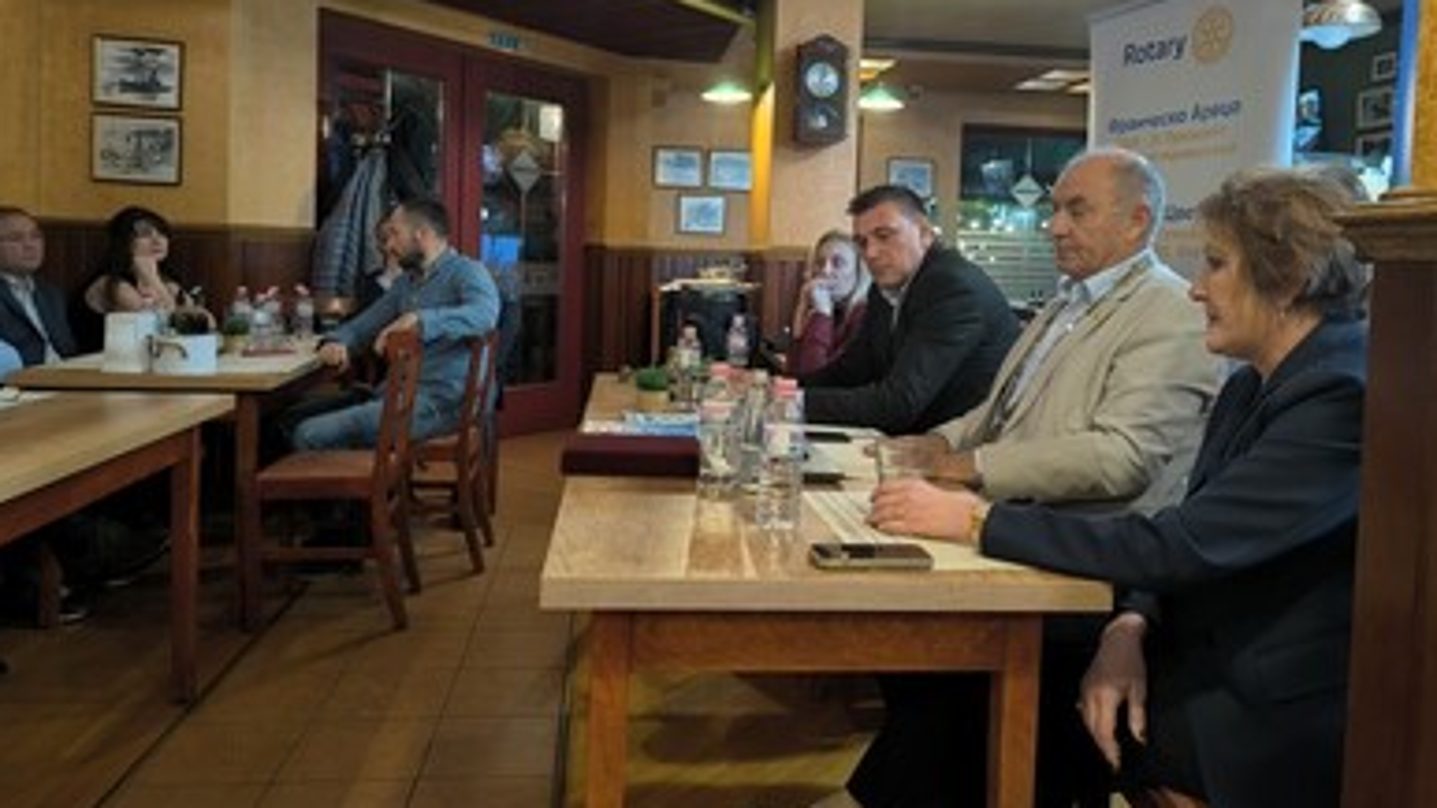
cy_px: 309
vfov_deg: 44.1
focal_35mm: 26
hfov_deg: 71.9
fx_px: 991
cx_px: 726
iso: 1250
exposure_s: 1/20
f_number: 1.65
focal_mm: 6.14
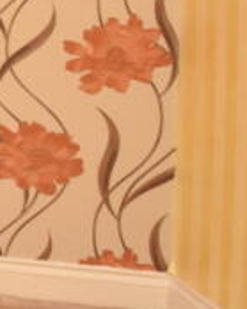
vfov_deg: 22.2
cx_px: -631
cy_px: 1
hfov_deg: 9.4
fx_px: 759
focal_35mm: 83
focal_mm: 10
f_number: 5
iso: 450
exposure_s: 1/200
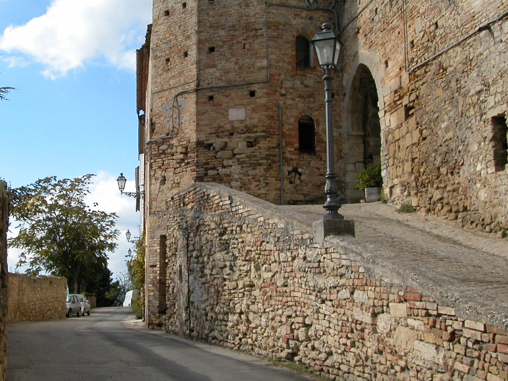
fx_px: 675
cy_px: 170
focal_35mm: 46
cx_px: 168
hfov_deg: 40.7
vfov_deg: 31.5
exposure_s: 1/357
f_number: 6.3
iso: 100
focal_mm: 7.1
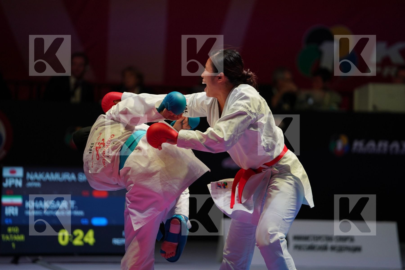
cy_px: 135
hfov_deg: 10.7
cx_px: 202
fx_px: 2160
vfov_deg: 7.2
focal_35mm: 192
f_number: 2.8
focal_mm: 192
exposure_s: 1/1000
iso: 1250
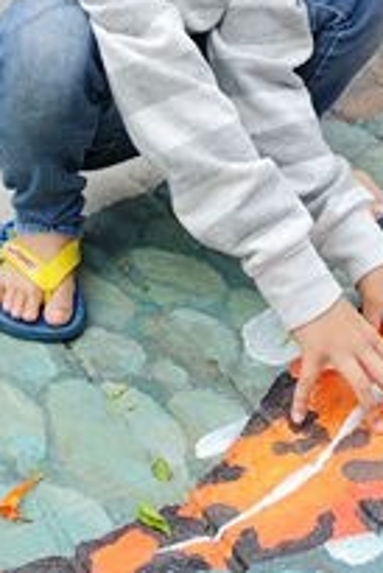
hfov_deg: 17.9
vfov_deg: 24.5
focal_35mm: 76
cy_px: -87
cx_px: 108
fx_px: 1211
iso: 125
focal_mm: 8.8
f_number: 2.8
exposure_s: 1/320
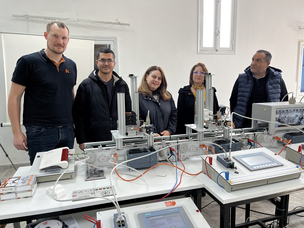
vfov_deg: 53.1
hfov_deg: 67.3
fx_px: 228
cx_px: 152
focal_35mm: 26
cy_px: 114
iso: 125
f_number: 1.6
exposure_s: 1/109
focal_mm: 5.1
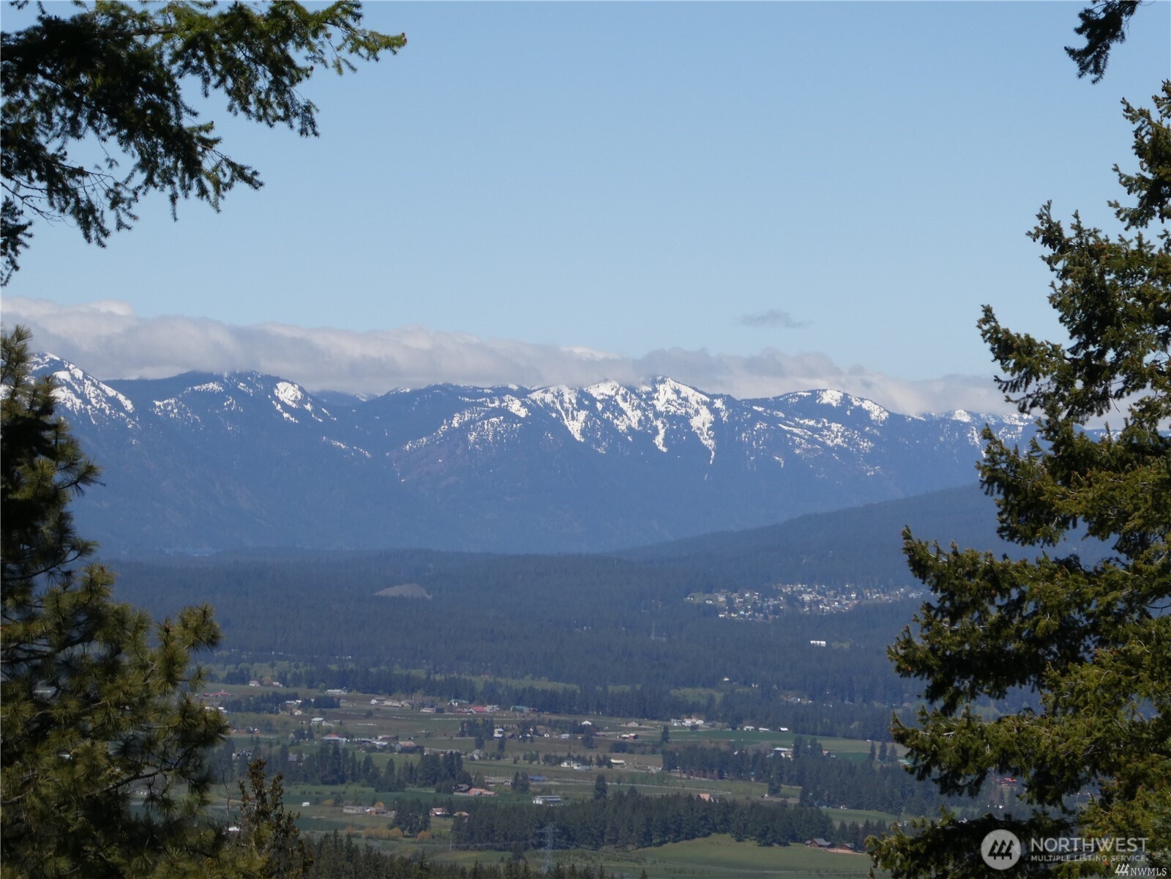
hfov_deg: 13.1
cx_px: 586
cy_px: 440
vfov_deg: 9.8
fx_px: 5108
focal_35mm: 151
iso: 80
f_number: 5.4
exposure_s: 1/800
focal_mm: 27.1
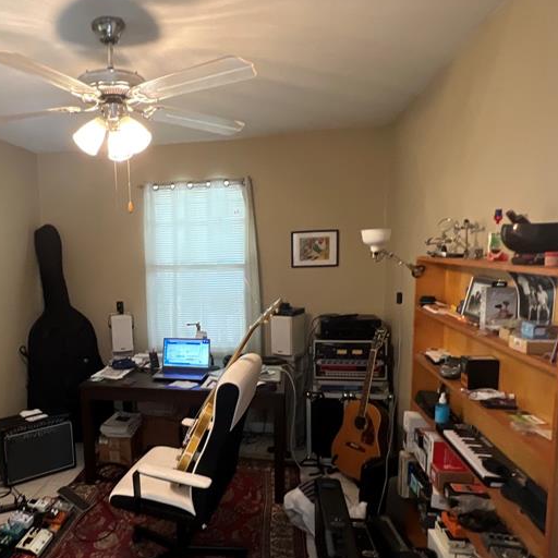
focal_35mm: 23
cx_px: 182
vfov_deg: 67.1
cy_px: 303
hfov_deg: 65.3
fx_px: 419
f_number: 1.8
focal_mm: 1.57
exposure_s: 1/30
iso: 125
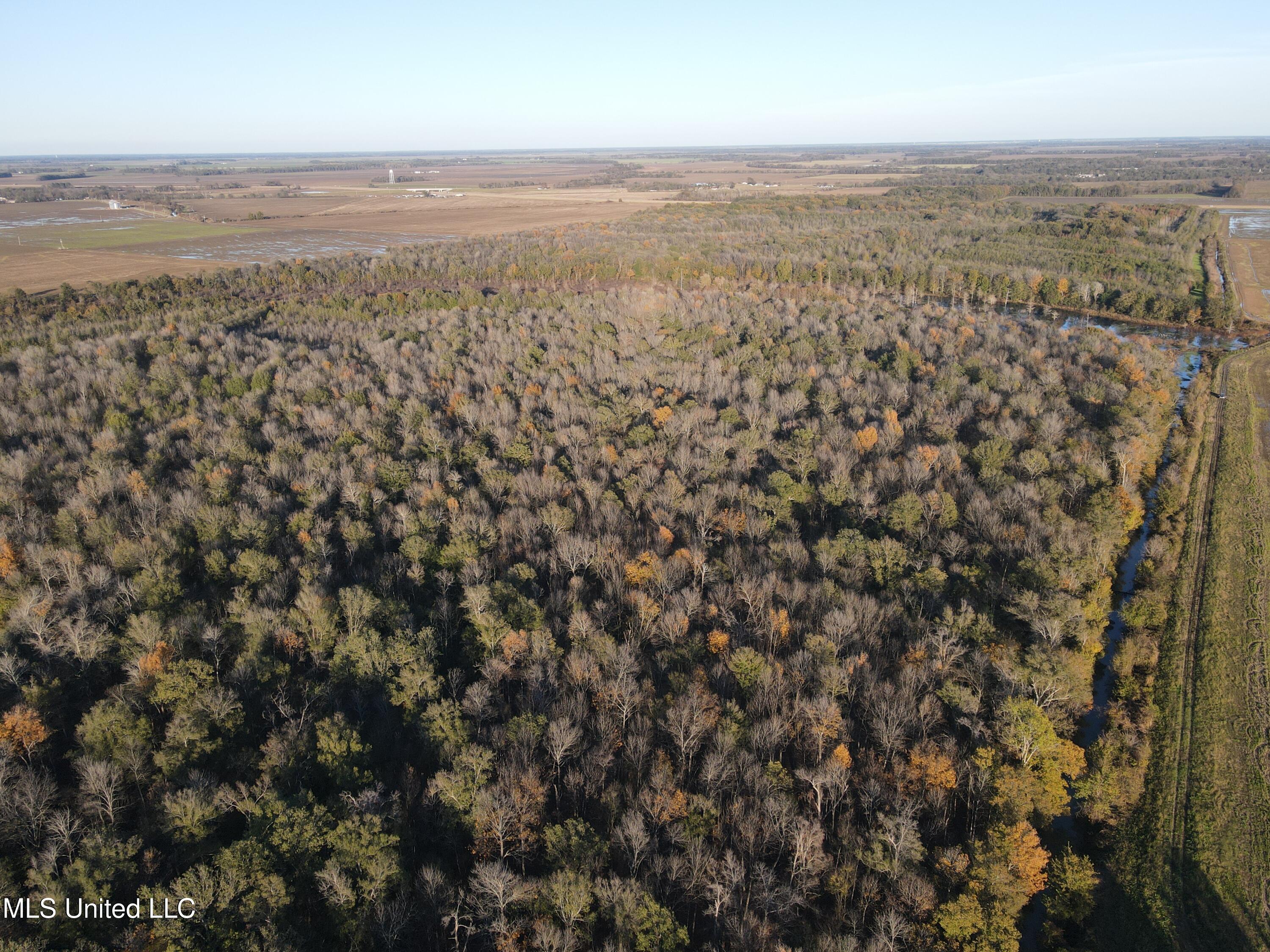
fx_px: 881
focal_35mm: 24
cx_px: 635
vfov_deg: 56.8
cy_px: 476
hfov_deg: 71.6
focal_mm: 4.5
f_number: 2.8
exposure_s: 1/320
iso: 110
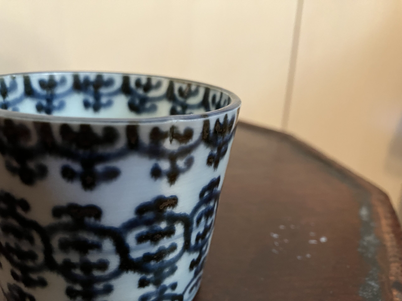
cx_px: 201
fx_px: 325
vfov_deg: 49.7
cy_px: 150
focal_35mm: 28
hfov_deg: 63.4
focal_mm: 3.99
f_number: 1.8
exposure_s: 1/30
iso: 500
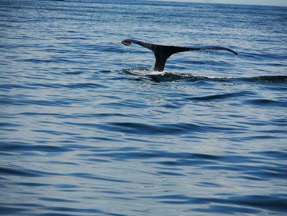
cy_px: 108
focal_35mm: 300
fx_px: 2489
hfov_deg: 6.6
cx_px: 144
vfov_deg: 5.0
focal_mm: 150
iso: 200
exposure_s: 1/640
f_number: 6.3
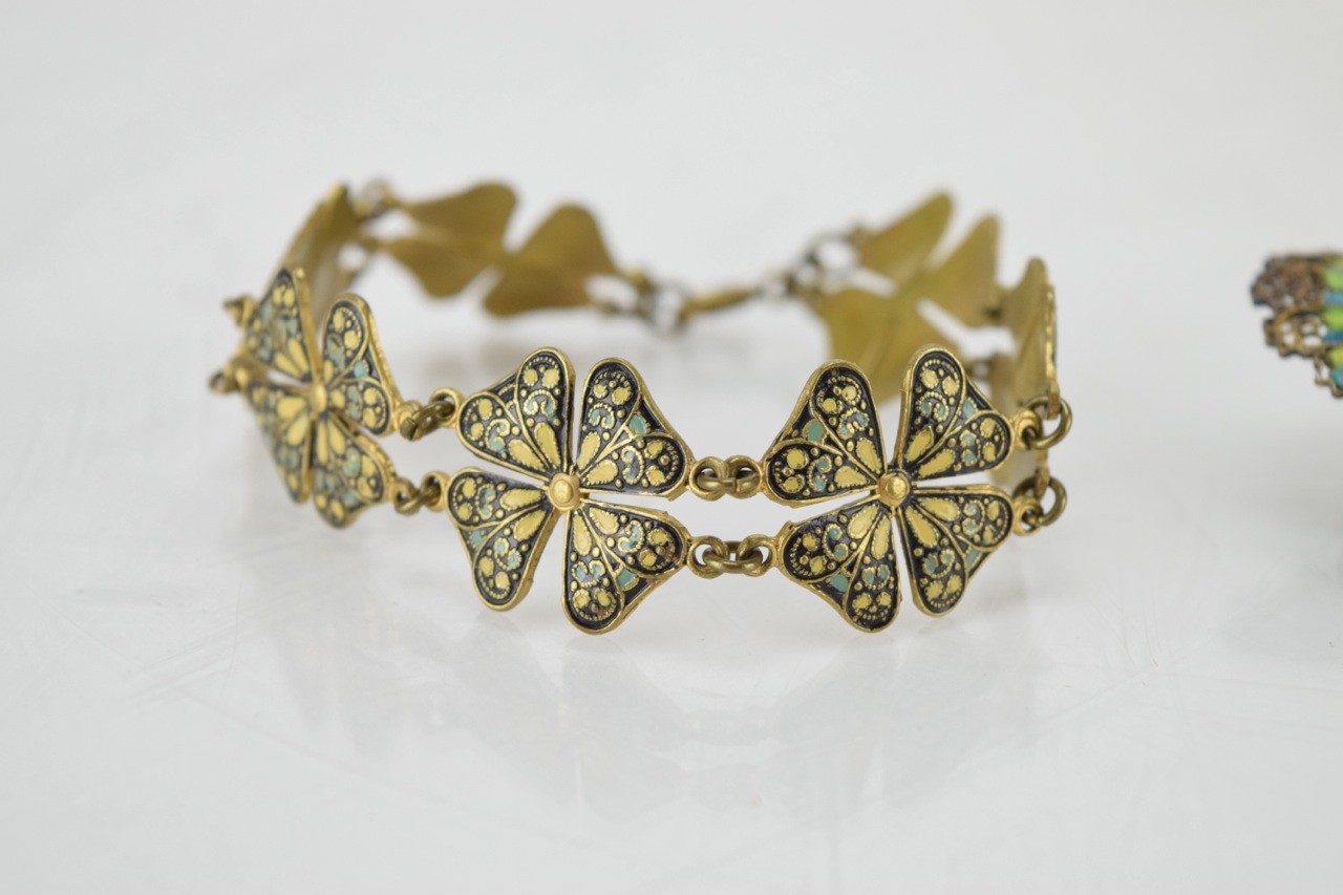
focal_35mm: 82
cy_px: 448
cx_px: 672
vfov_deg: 16.5
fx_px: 3077
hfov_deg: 24.6
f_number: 6.3
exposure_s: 1/125
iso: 800
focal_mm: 55
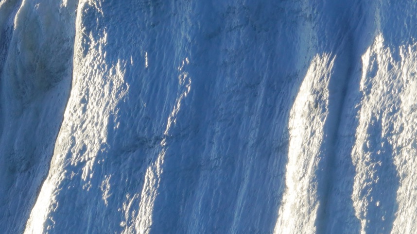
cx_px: 328
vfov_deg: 3.6
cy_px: 235
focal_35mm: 335
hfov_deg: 6.4
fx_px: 3698
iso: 100
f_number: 11
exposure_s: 1/250
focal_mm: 73
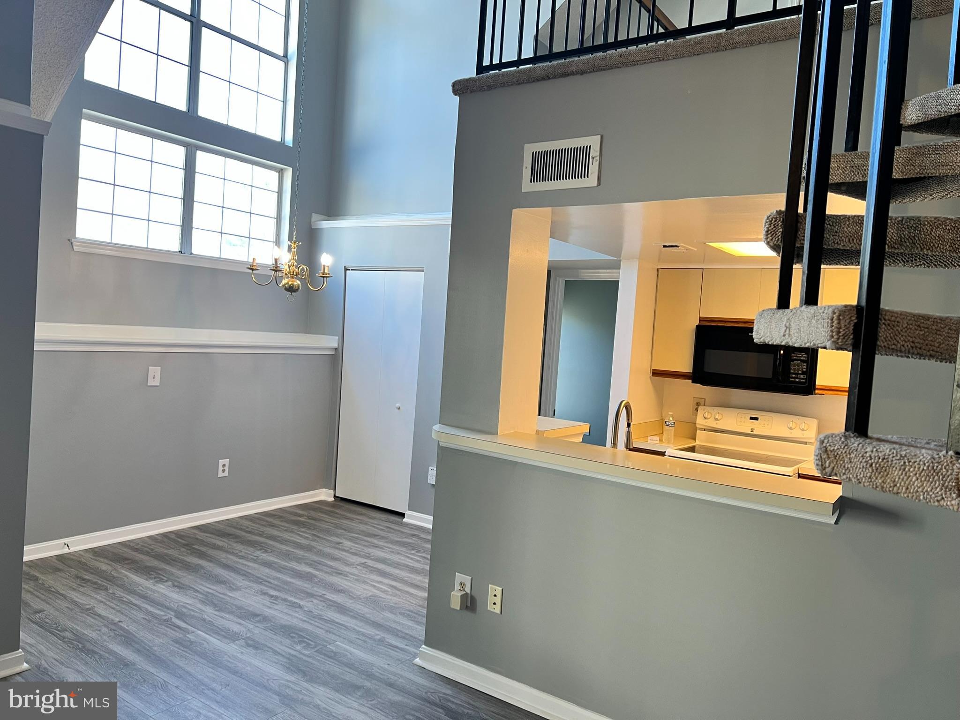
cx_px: 480
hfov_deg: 67.3
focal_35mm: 26
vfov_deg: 53.1
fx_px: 721
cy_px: 360
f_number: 1.5
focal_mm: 5.7
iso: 80
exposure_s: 1/60
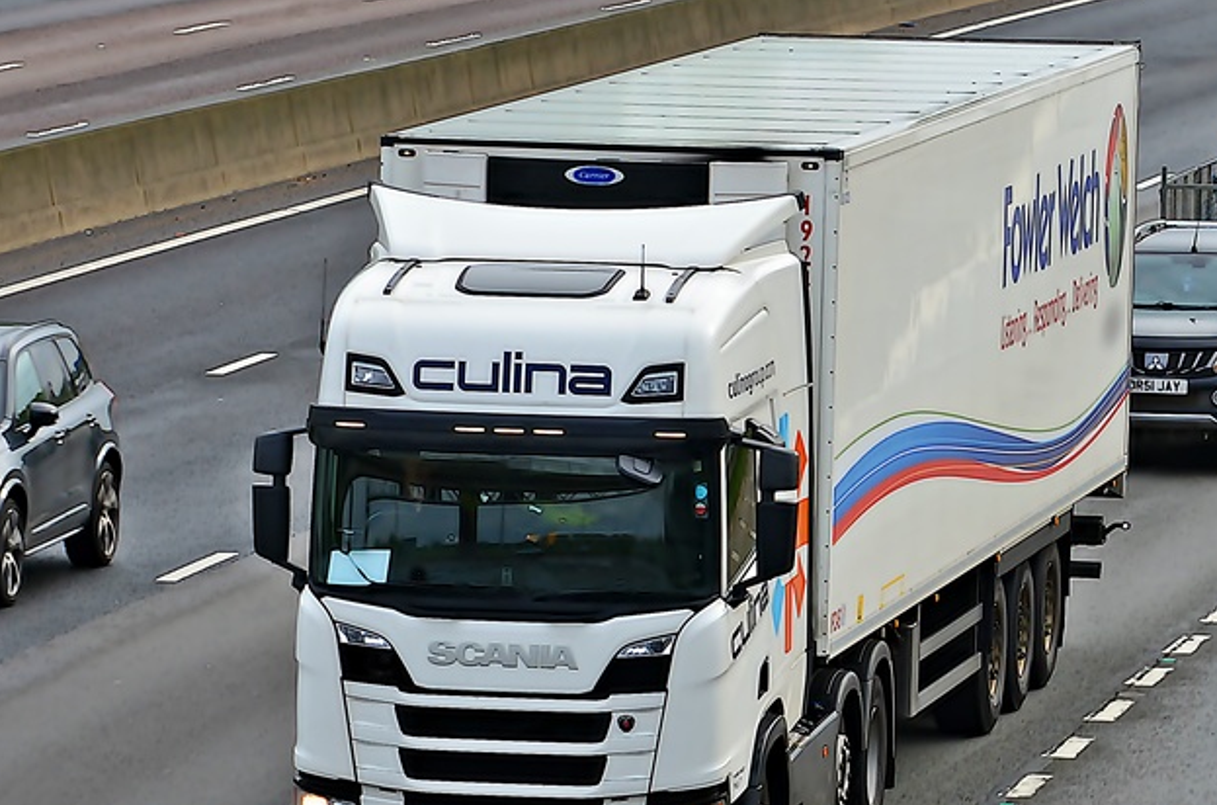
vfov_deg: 6.4
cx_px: 676
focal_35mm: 212
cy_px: 508
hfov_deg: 9.7
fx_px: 7149
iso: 200
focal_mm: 110
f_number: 7.1
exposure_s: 1/200
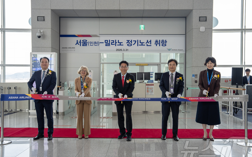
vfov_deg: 36.3
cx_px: 126
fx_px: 240
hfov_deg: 55.3
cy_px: 81
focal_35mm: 35
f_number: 5
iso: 800
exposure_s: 1/250
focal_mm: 34
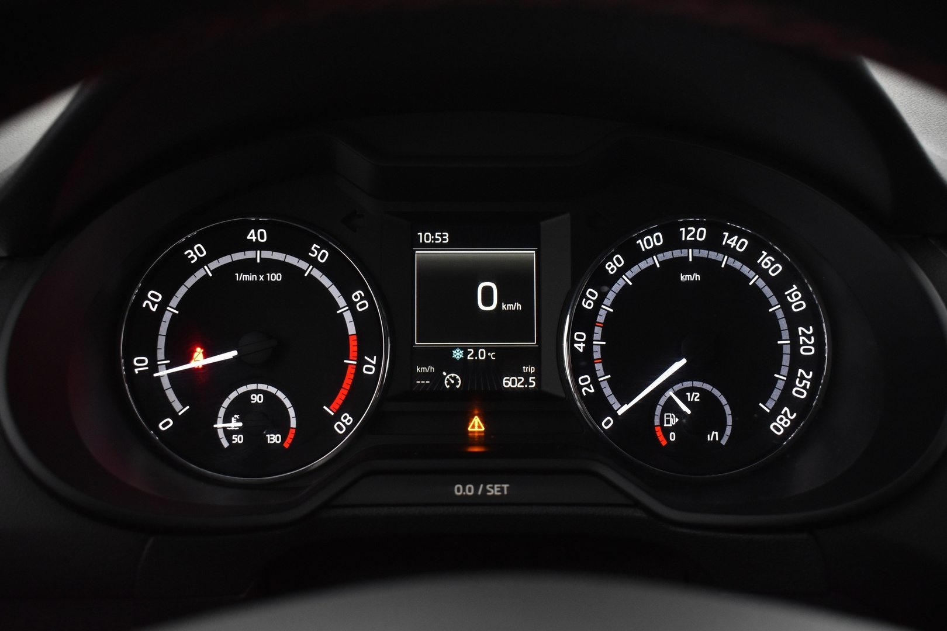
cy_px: 316
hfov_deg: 46.4
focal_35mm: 42
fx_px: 1105
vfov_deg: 31.9
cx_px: 474
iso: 1250
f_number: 5.6
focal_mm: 28
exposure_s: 1/20
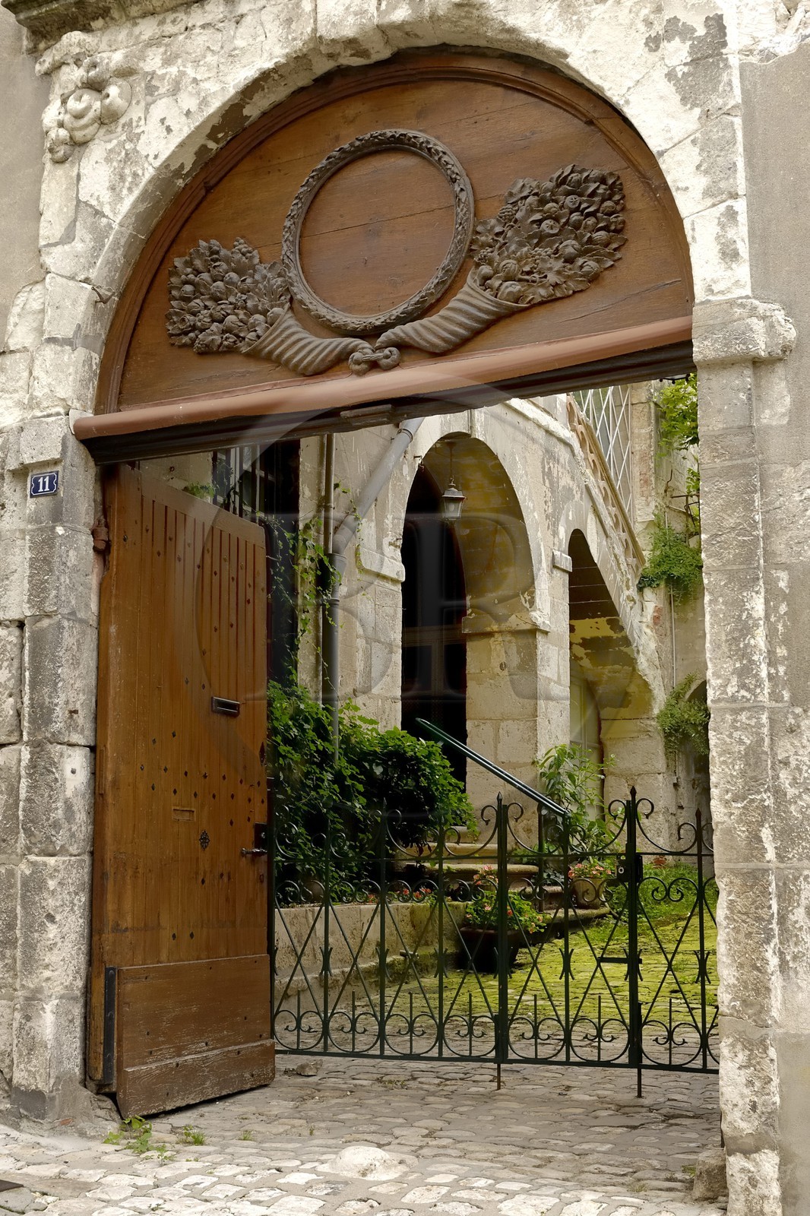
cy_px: 608
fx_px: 1418
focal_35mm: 42
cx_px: 405
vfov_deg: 46.4
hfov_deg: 31.9
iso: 100
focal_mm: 28
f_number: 6.3
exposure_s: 1/60
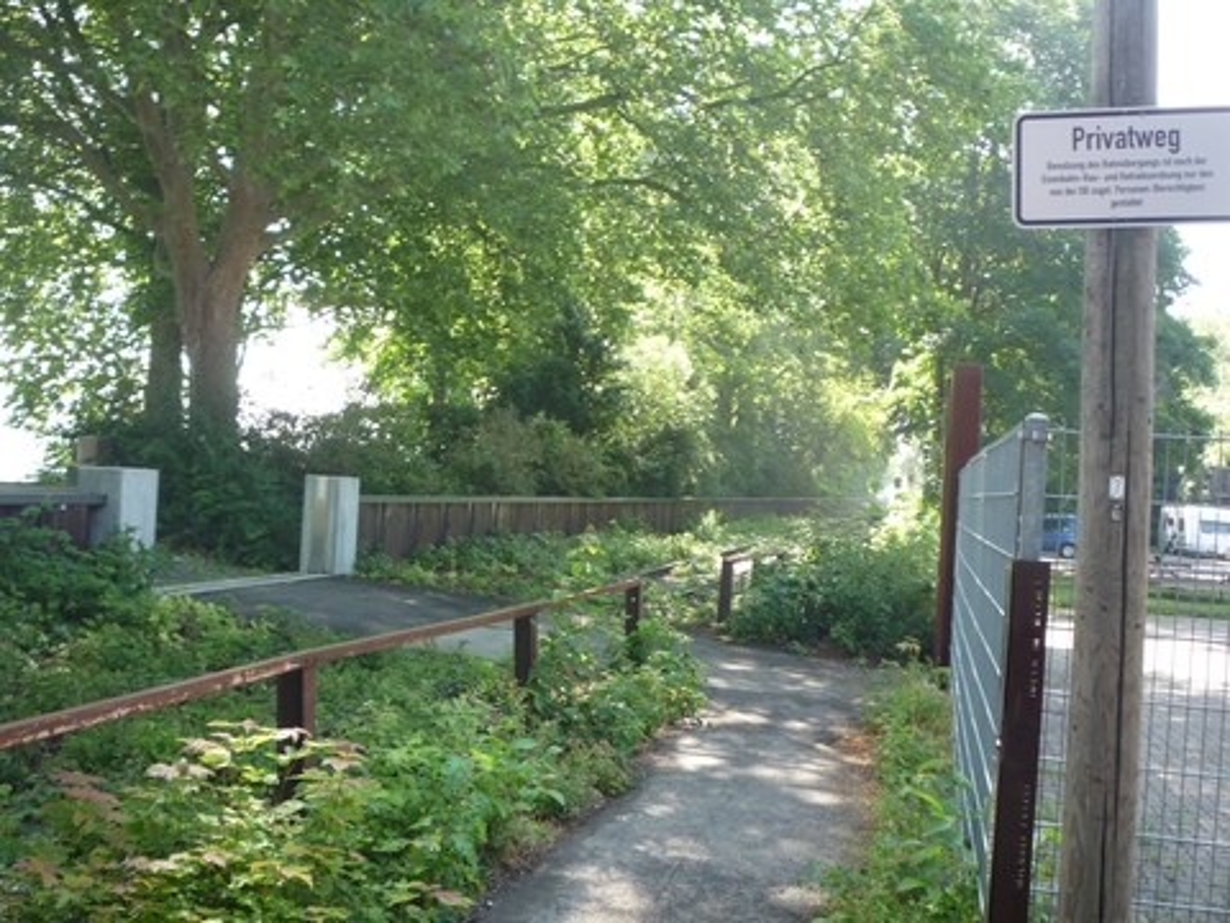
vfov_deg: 44.2
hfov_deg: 56.8
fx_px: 1137
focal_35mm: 32
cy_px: 462
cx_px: 615
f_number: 3.3
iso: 100
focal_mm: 5.2
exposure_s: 1/80
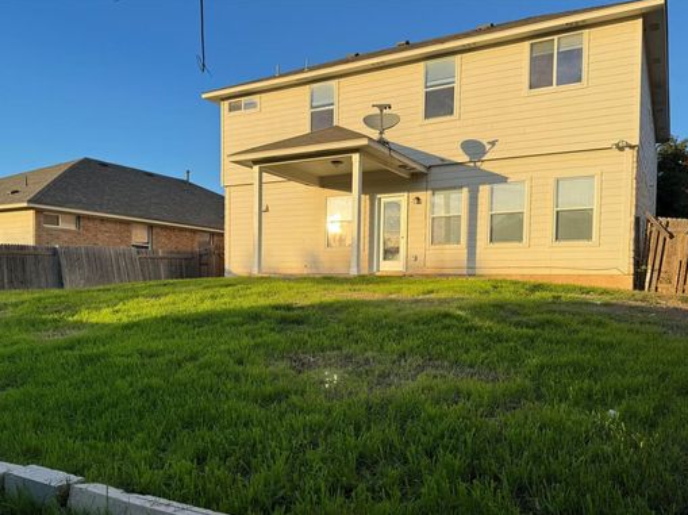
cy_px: 299
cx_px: 337
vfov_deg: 49.5
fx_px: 556
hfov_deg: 63.5
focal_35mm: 28
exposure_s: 1/2506
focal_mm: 6.86
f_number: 1.78
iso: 80
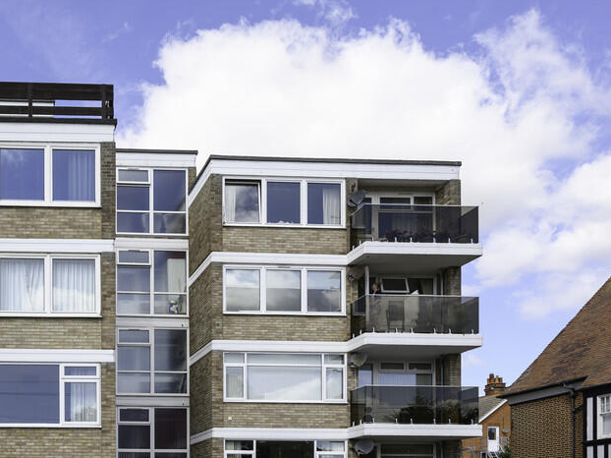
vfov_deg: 36.9
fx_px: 670
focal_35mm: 38
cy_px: 334
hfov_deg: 47.6
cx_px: 174
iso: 160
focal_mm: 24
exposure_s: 1/800
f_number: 5.6
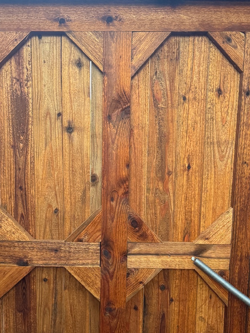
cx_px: 133
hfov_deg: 27.0
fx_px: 520
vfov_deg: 34.6
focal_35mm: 54
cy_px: 259
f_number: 1.78
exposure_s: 1/60
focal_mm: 6.76
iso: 640
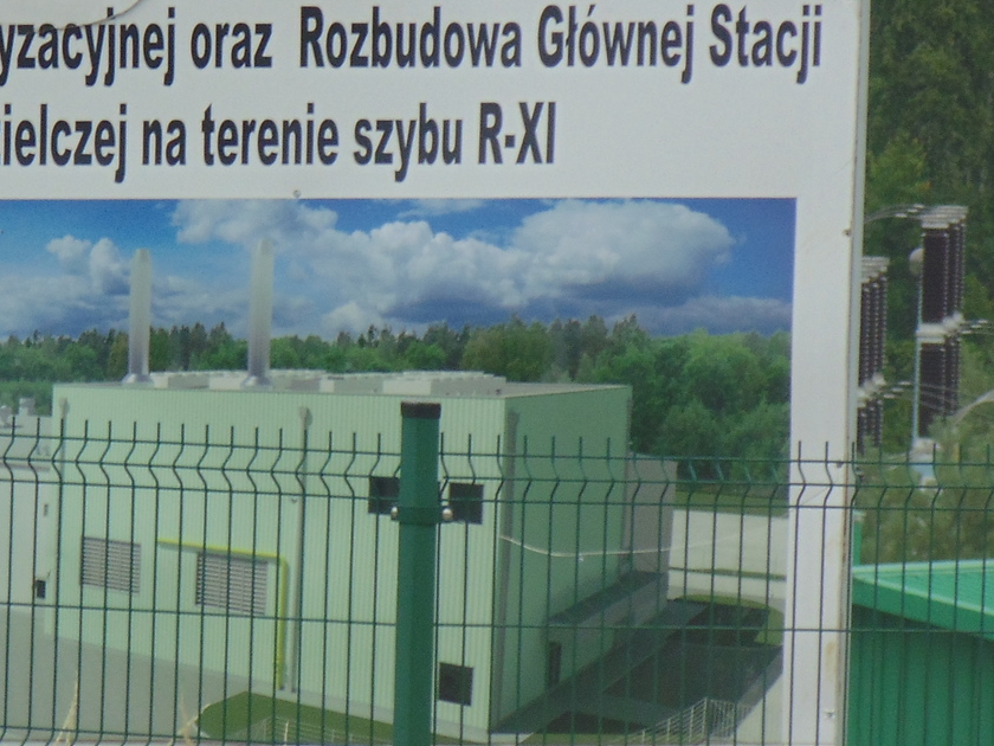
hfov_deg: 2.4
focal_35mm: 818
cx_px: 131
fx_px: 23489
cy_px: 356
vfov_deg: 1.8
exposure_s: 1/125
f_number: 6
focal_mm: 64.1
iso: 80
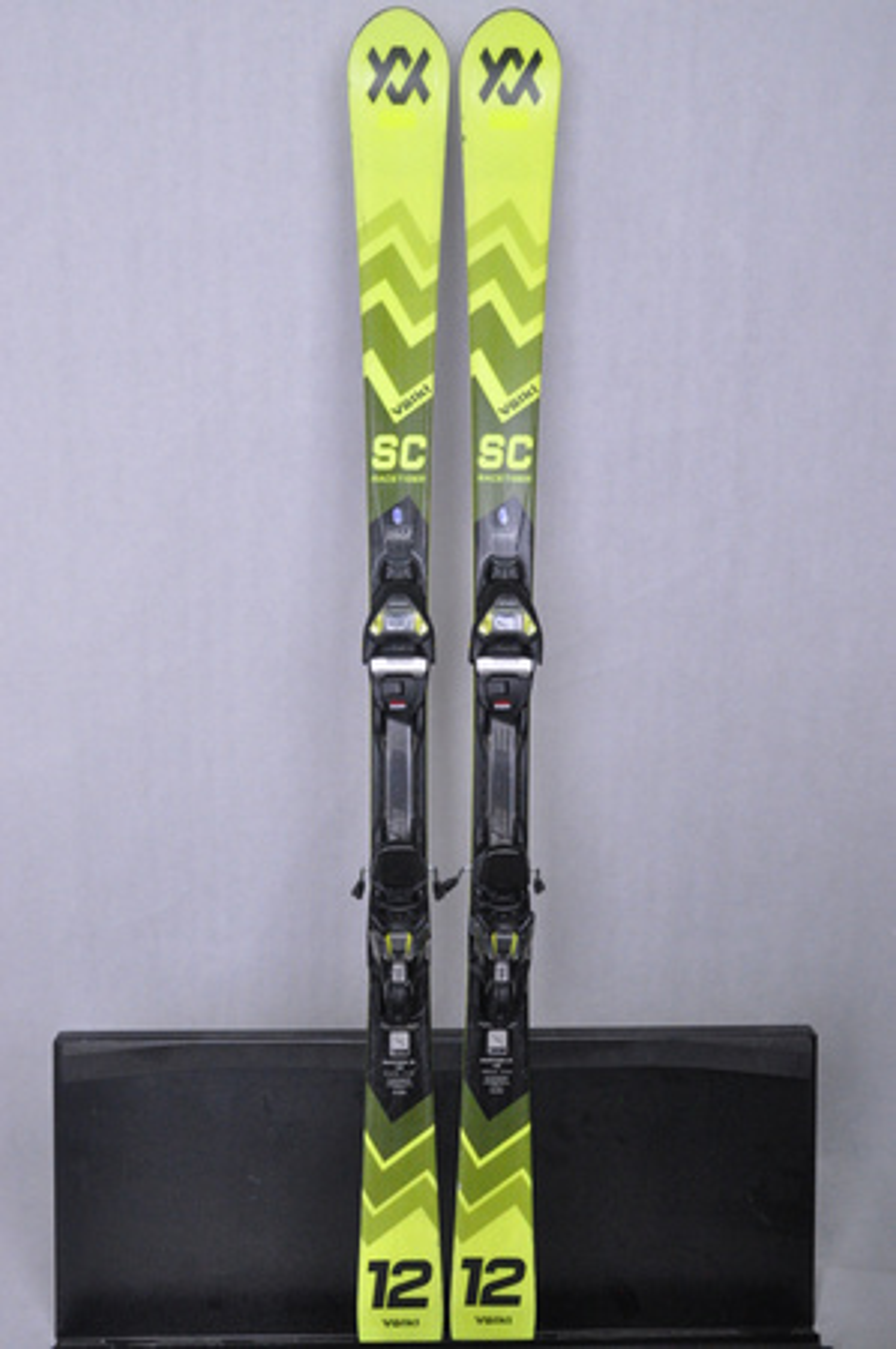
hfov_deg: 35.4
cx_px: 448
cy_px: 674
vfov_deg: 51.3
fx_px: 1403
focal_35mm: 38
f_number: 8
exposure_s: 1/125
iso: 3200
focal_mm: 25
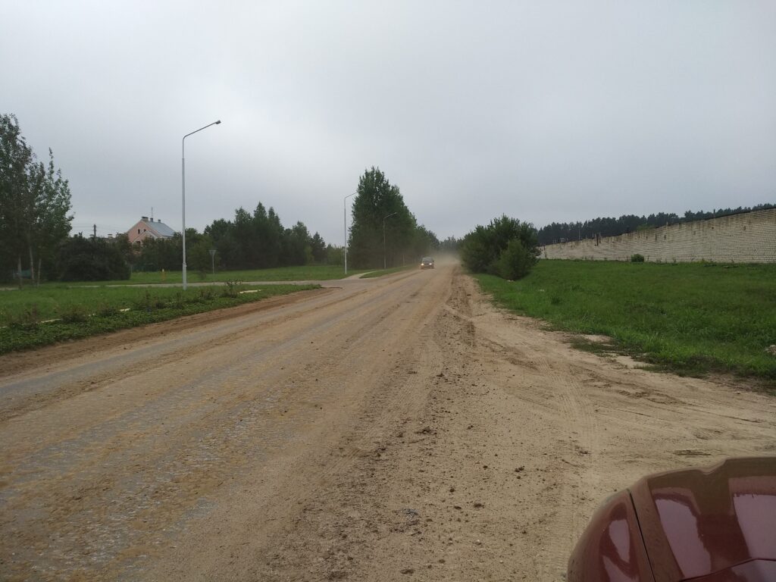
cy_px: 291
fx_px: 493
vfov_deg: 61.1
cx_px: 388
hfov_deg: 76.4
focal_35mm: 22
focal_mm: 3.81
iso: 100
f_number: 2.2
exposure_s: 1/396
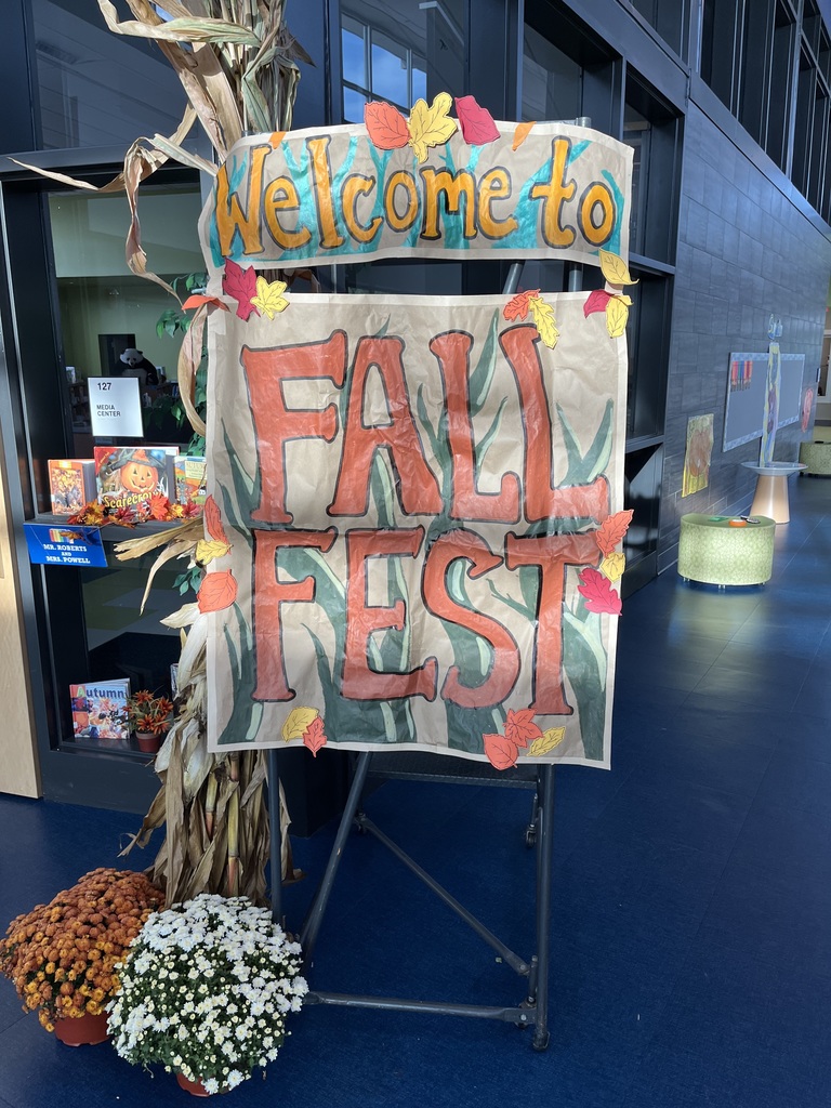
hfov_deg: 53.1
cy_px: 554
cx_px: 416
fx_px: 832
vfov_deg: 67.3
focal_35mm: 26
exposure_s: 1/143
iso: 32
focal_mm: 5.1
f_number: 1.6
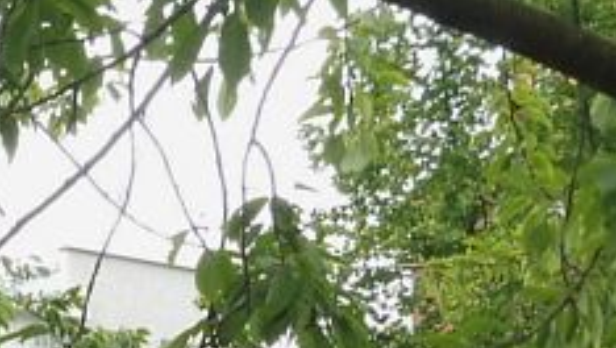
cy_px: 916
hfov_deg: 6.8
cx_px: -263
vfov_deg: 3.8
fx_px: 5132
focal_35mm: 314
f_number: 4.9
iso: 100
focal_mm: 11.7
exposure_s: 1/80
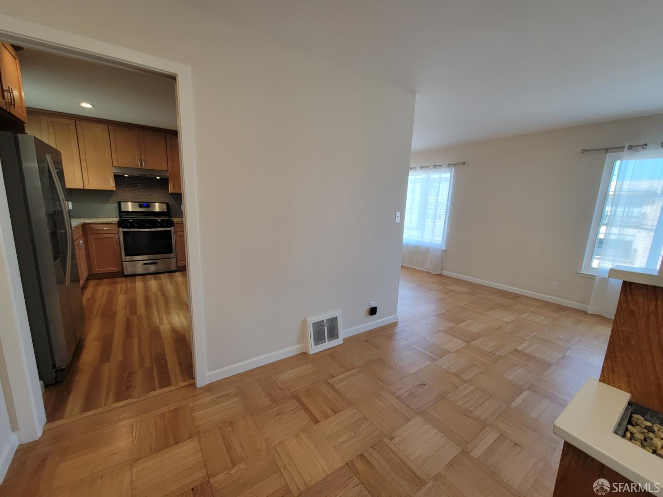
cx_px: 332
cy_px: 248
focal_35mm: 13
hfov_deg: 106.2
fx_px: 249
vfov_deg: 89.9
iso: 64
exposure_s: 1/60
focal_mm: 2.2
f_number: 2.2
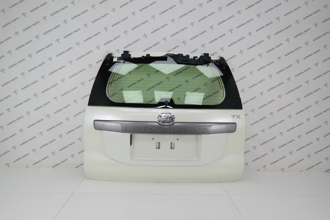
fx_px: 247
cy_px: 110
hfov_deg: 67.4
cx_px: 165
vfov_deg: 47.9
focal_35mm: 27
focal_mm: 18
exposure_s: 1/80
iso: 100
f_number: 3.5
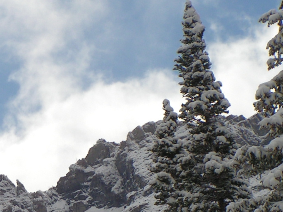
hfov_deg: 6.1
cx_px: -81
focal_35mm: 325
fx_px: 2656
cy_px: 264
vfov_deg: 4.6
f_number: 4.8
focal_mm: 18.1
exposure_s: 1/1250
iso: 64
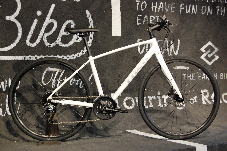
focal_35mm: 69
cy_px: 76
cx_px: 114
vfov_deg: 19.7
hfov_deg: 29.3
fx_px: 435
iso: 400
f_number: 5.6
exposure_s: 1/30
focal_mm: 46
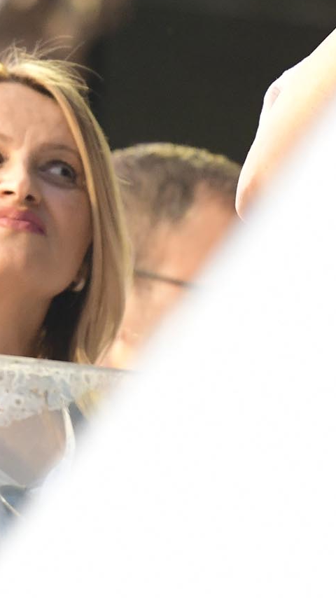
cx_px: -111
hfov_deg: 1.6
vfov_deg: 2.9
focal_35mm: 736
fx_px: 11664
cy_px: 6
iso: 1250
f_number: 4
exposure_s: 1/125
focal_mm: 200
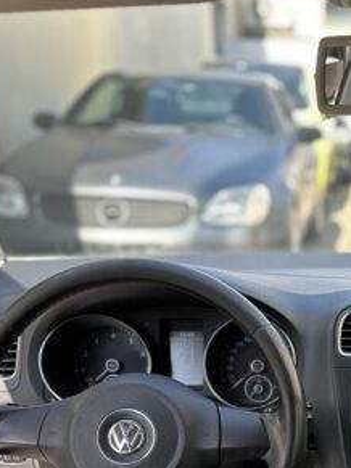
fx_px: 893
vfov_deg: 27.7
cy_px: 468
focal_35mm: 66
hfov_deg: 20.4
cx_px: 448
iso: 80
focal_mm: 6.86
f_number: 1.78
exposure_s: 1/344
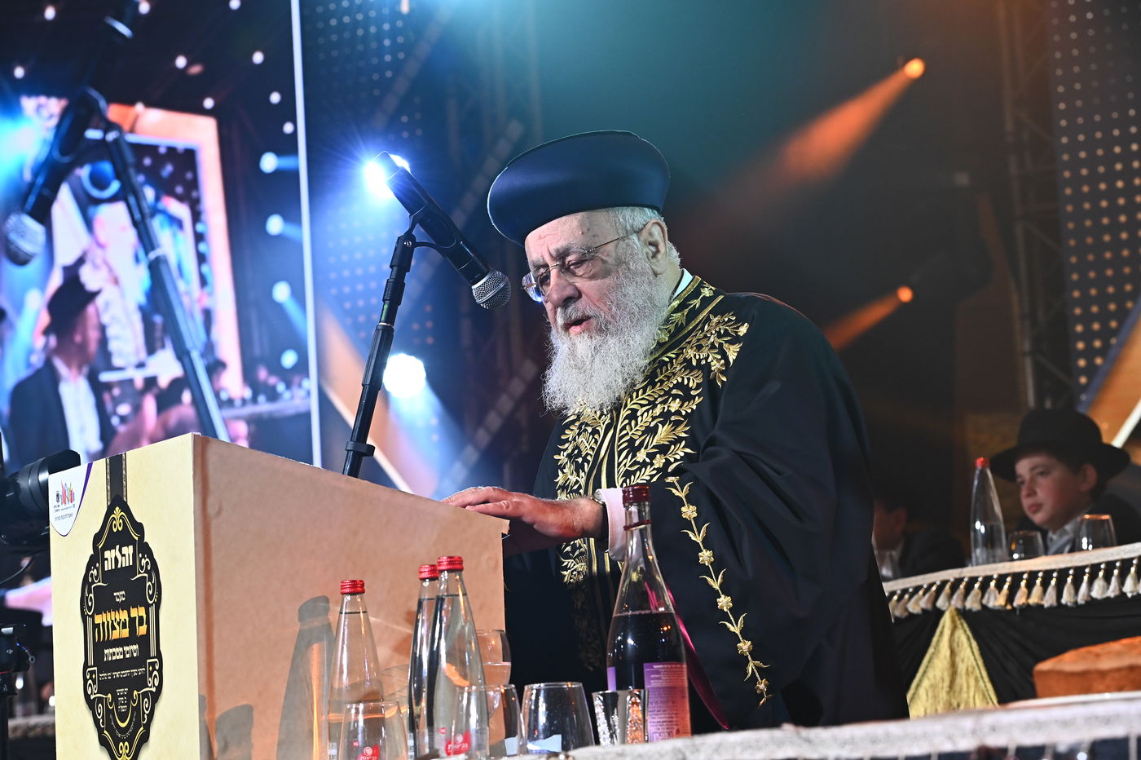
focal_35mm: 105
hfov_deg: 19.5
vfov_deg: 13.0
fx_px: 3326
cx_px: 570
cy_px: 380
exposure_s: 1/200
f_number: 9
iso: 2000
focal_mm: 105
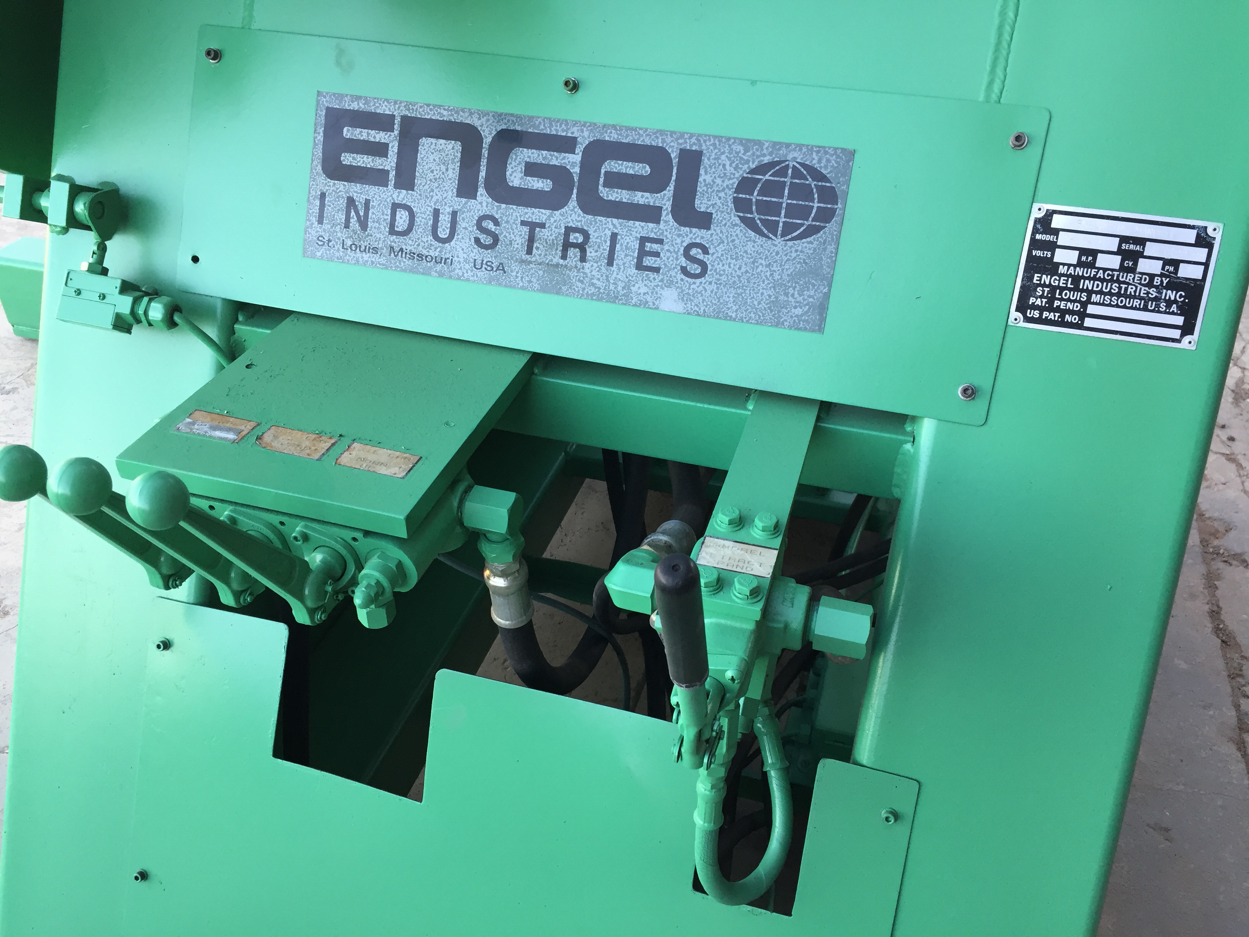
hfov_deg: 61.7
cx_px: 624
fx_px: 1046
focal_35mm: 29
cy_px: 468
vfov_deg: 48.2
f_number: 2.2
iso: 32
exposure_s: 1/40
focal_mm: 4.15
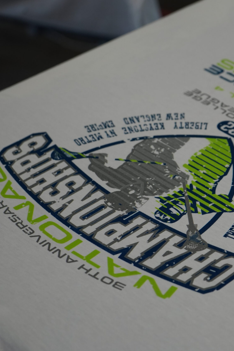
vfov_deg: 21.7
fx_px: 916
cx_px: 197
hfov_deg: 14.4
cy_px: 174
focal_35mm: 94
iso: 1250
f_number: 5.6
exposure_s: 1/160
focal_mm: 62
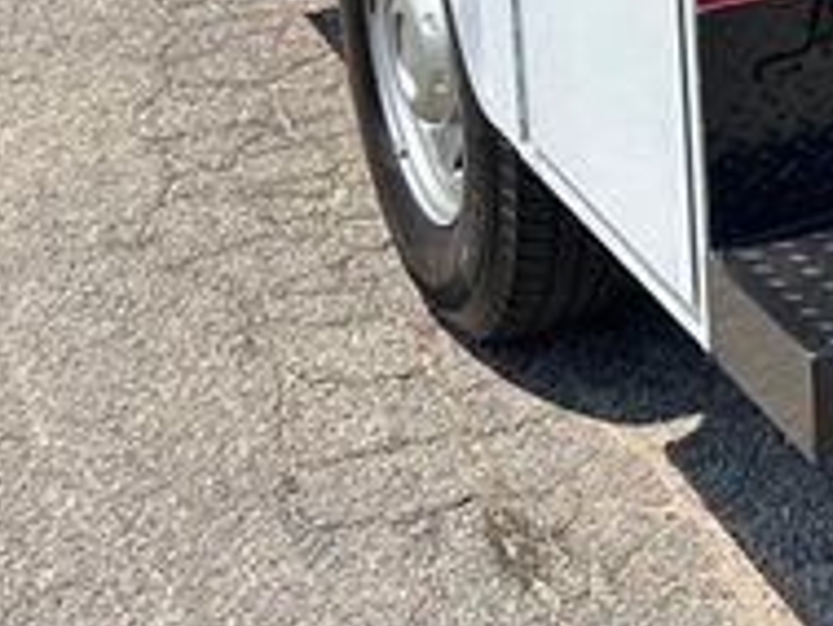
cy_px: -304
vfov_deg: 15.5
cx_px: 1190
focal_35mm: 88
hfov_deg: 19.8
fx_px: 2119
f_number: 1.5
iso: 50
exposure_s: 1/3704
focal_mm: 5.7
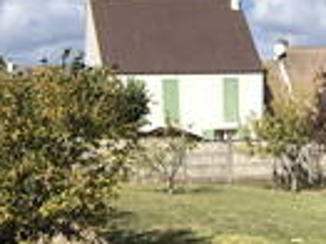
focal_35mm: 77
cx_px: 202
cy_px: 266
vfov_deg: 18.4
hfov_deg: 25.3
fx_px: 724
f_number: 1.8
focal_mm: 3.99
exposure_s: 1/2183
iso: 20
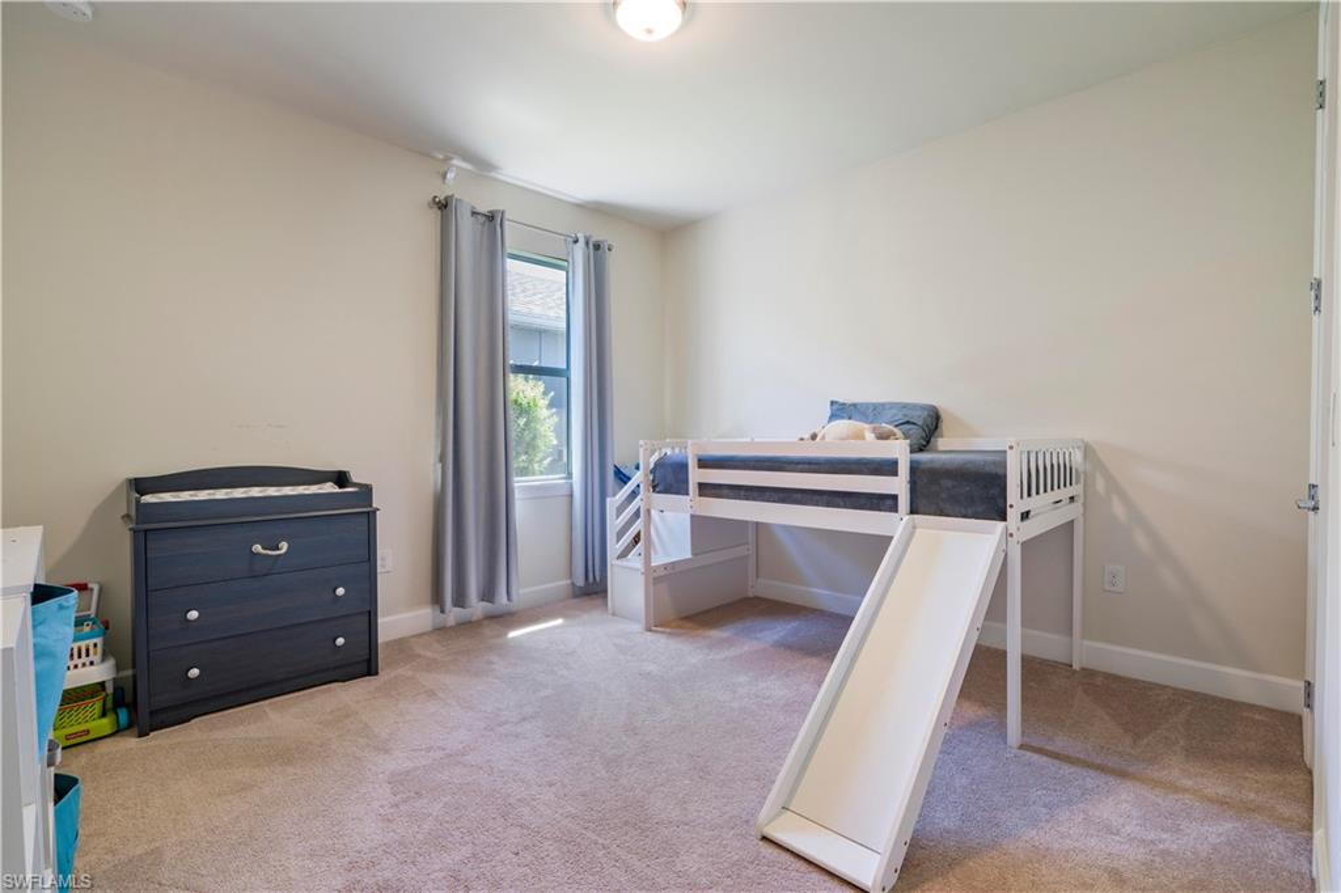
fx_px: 596
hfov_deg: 96.8
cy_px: 446
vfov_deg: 73.7
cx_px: 670
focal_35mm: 16
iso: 250
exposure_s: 1/4
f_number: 9.5
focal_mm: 16
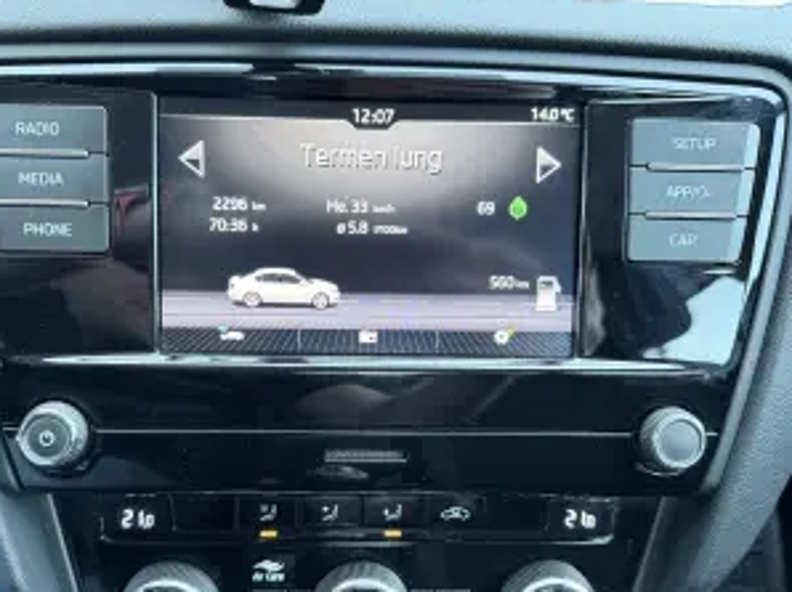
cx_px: 348
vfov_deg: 48.1
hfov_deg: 61.5
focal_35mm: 29
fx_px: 663
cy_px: 329
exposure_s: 1/60
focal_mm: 6.76
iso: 250
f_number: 1.78
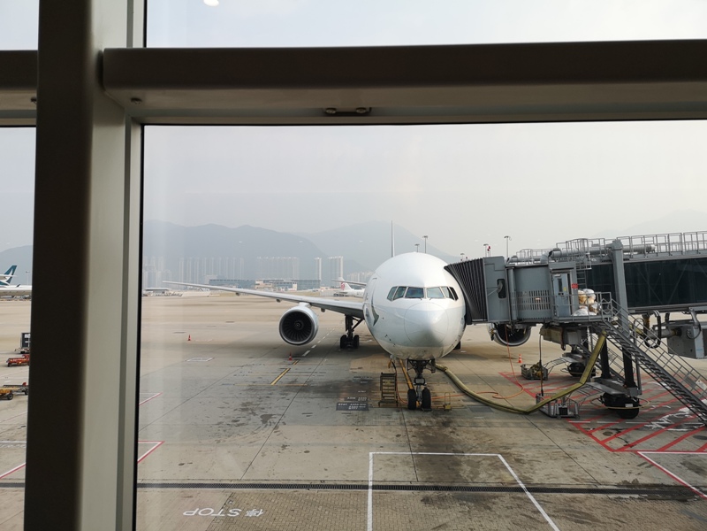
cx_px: 354
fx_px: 551
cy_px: 266
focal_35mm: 27
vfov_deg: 51.4
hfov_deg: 65.3
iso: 50
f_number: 1.8
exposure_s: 1/363
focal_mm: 3.95
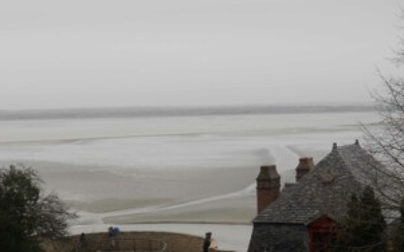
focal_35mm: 76
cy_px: 196
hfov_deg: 27.1
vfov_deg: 17.0
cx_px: 168
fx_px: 837
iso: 80
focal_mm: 9.8
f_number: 4.8
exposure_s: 1/100
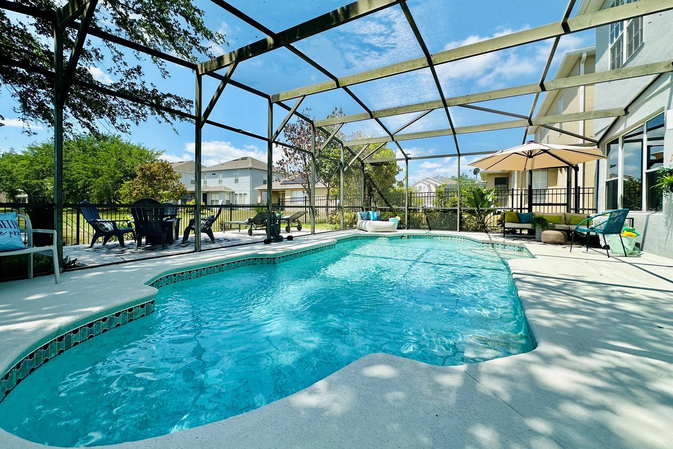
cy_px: 210
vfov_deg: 77.2
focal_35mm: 15
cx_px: 328
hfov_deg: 100.4
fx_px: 280
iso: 40
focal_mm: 2.22
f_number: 2.2
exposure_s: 1/1125
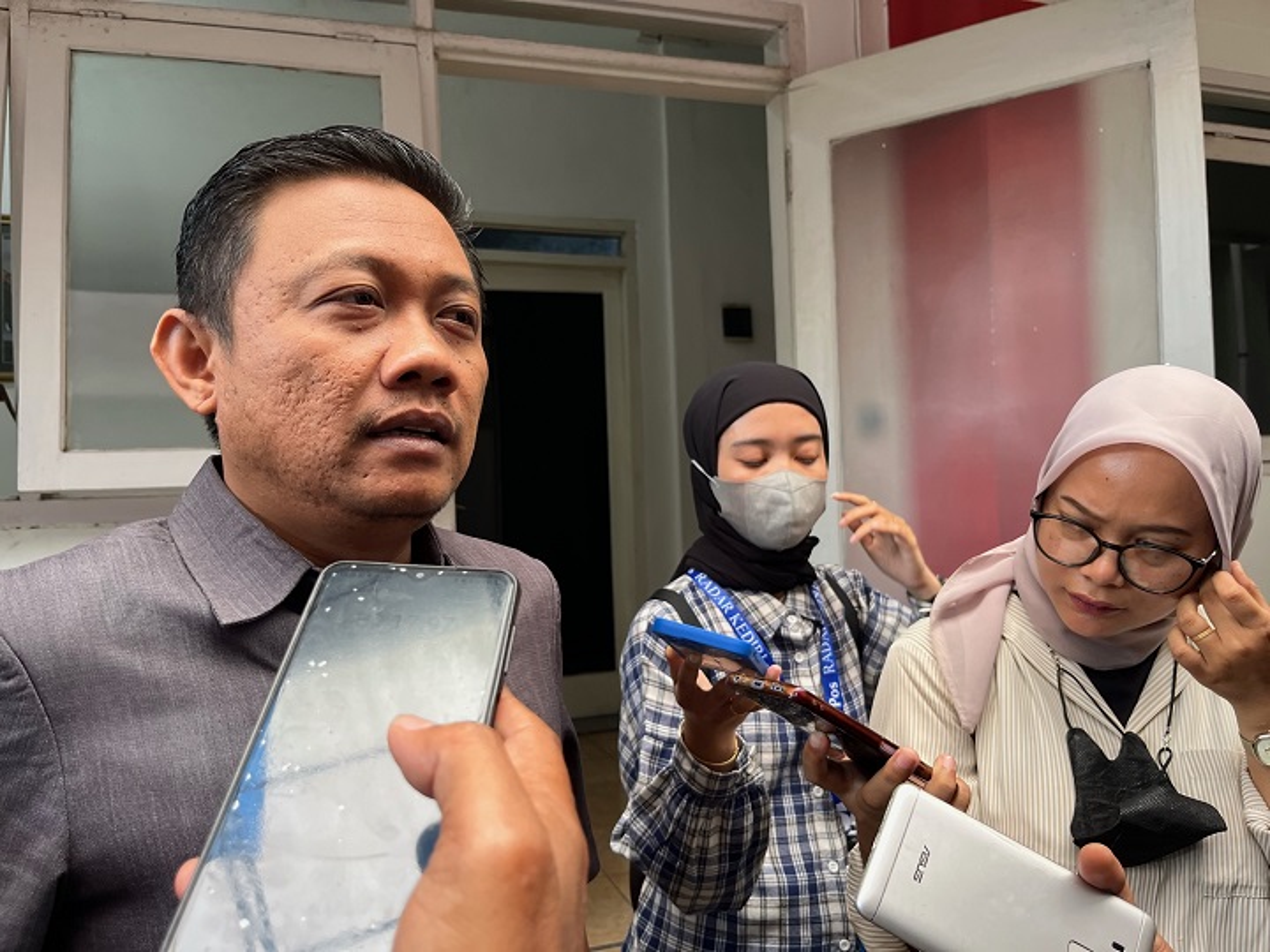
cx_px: 635
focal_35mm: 26
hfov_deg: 67.3
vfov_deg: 53.1
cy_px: 476
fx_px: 954
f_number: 1.6
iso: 125
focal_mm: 5.1
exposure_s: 1/103
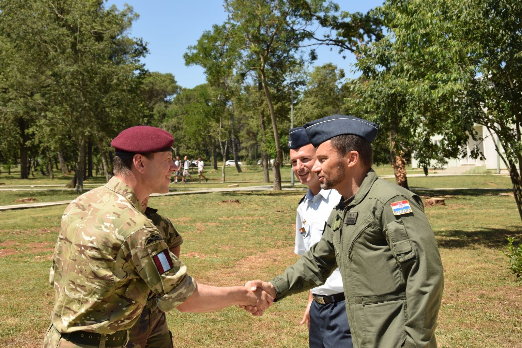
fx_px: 761
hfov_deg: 37.8
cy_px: 174
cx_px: 261
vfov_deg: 25.8
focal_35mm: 52
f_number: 8
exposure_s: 1/250
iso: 100
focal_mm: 35
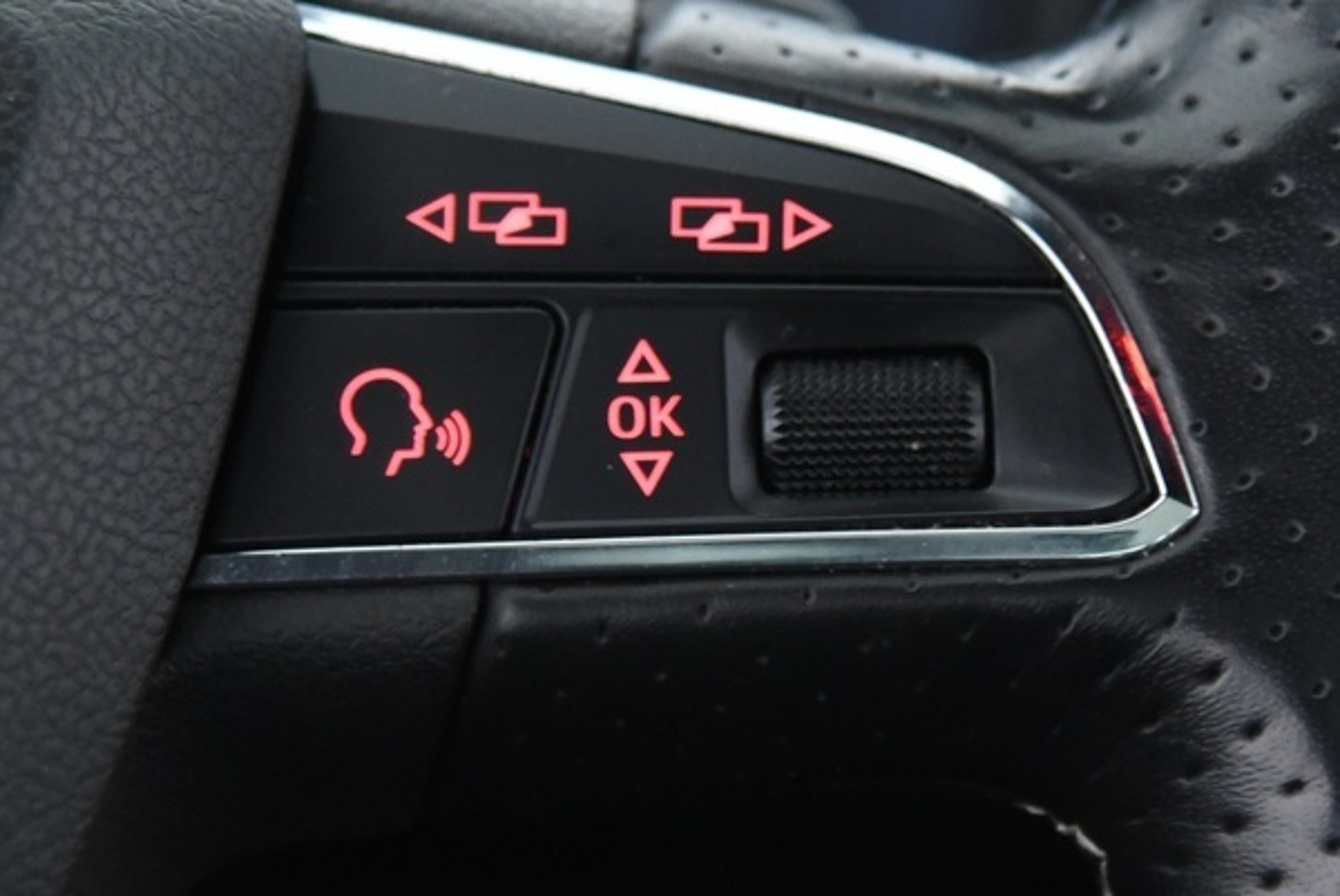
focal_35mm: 283
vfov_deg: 4.9
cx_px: 578
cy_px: 378
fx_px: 10541
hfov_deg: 7.3
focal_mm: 105
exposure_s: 1/20
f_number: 4
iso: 4000
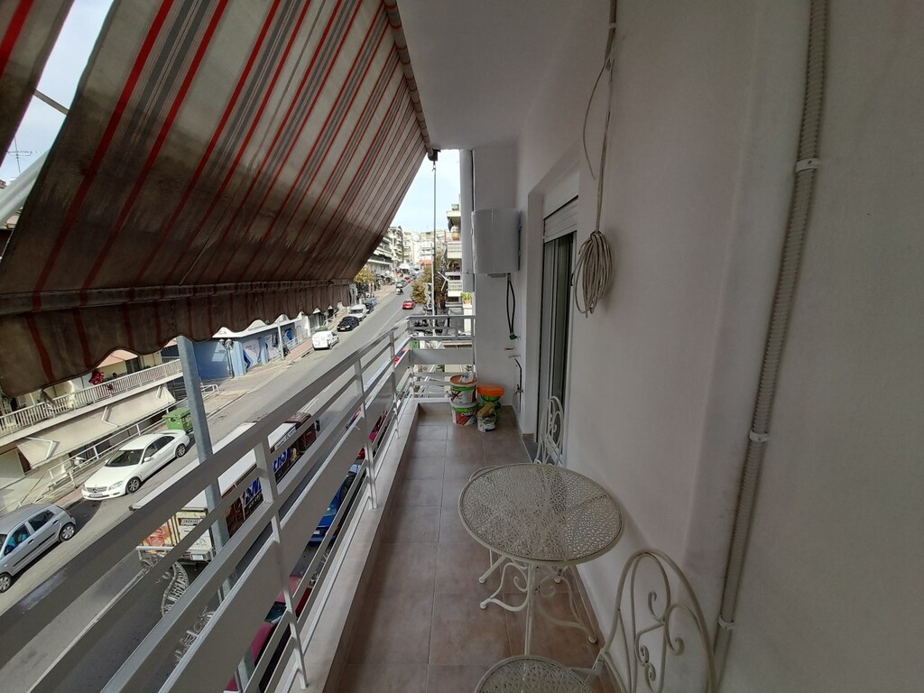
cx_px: 462
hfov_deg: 106.2
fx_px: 347
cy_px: 346
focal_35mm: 13
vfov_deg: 89.9
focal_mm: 1.42
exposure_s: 1/291
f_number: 2.2
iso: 40
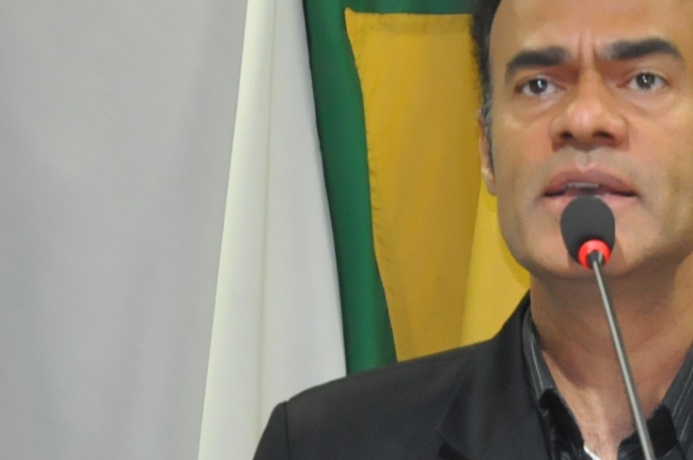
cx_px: 513
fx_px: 8812
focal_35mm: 458
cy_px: 270
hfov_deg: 4.5
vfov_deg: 3.0
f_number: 5.6
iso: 2000
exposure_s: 1/60
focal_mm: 105
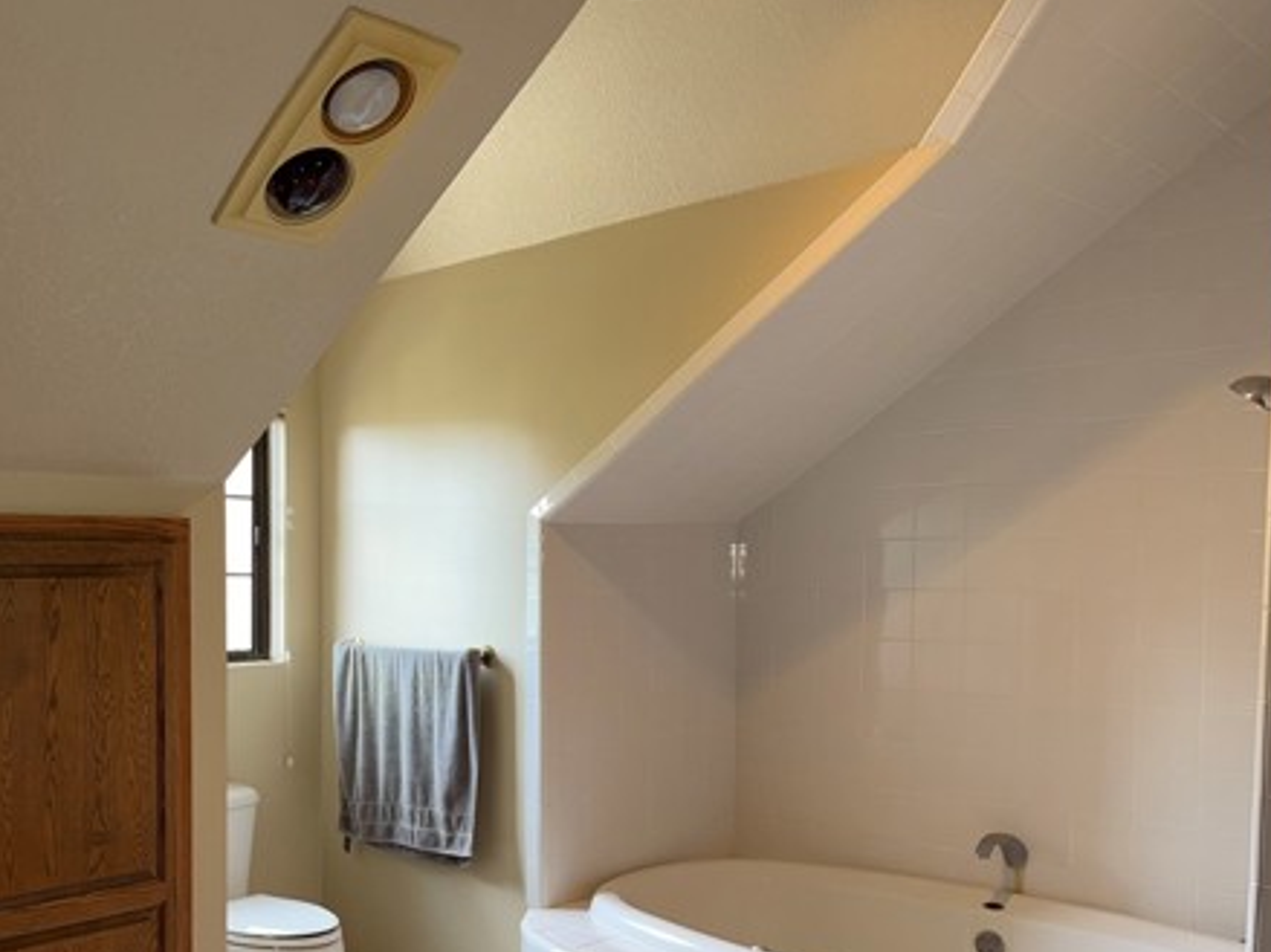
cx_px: 365
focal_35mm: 35
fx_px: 1285
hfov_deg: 51.0
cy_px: 645
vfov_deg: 40.1
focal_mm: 6.76
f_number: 1.78
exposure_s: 1/30
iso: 64
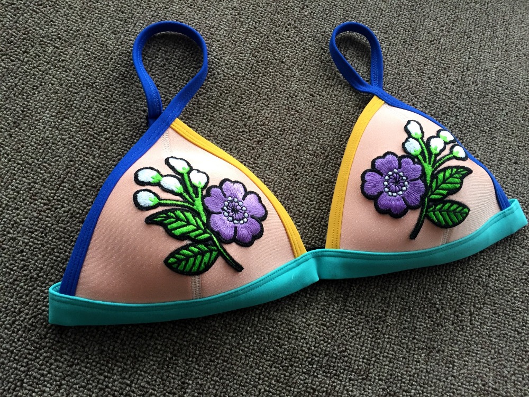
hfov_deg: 61.7
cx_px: 264
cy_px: 198
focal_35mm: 29
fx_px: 443
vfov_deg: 48.2
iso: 32
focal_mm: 4.15
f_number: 2.2
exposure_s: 1/17
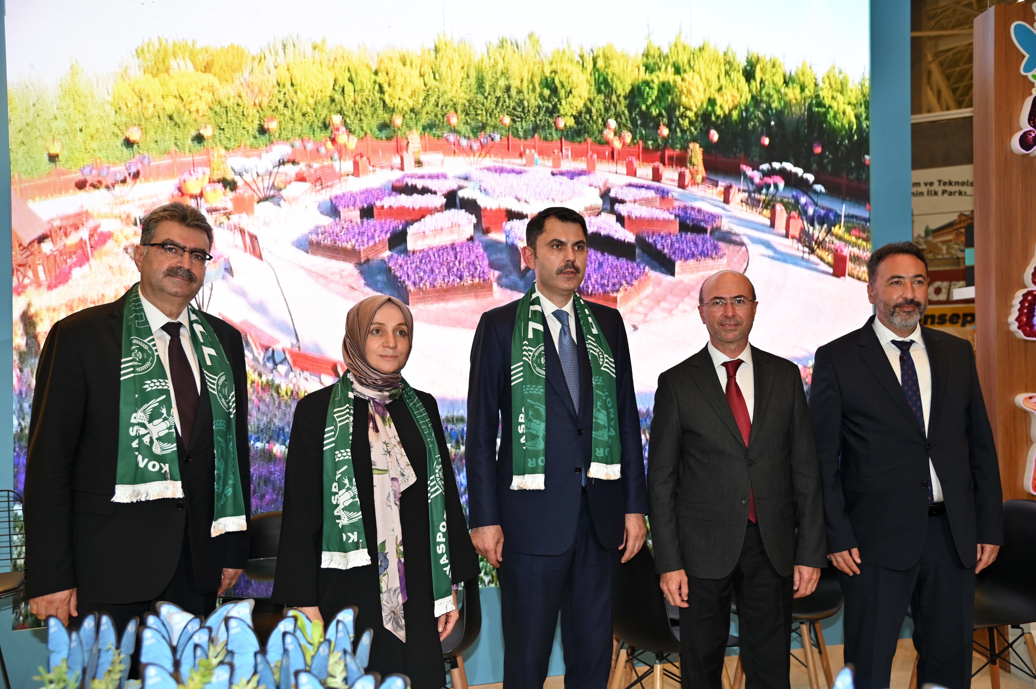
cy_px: 344
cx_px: 518
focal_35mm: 38
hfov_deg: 50.7
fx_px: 1093
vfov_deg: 35.0
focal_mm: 38
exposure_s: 1/60
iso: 250
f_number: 4
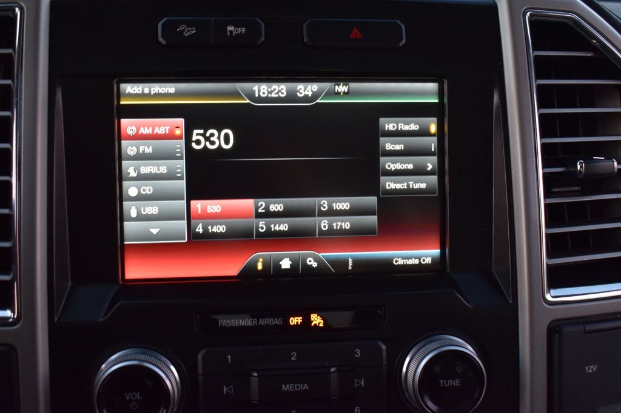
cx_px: 310
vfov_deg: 33.0
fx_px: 698
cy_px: 206
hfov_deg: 47.9
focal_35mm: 40
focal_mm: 27
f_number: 6.3
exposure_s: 1/15
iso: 800
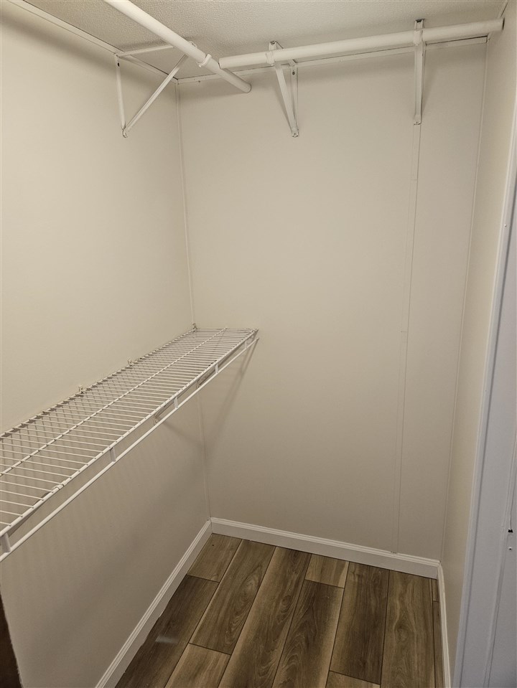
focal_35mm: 23
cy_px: 344
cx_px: 258
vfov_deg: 73.9
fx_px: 458
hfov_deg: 58.9
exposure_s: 1/120
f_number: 1.8
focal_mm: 5.4
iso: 250
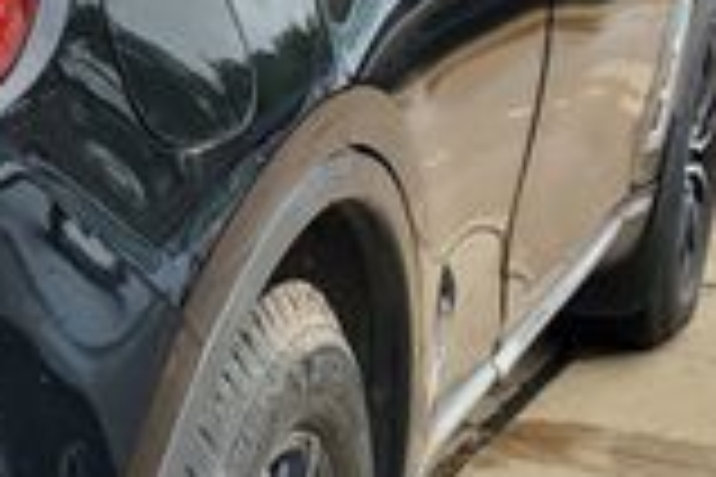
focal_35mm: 109
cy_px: 238
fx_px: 2168
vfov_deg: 12.6
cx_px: -464
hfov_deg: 16.5
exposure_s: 1/463
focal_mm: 4.3
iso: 50
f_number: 2.4
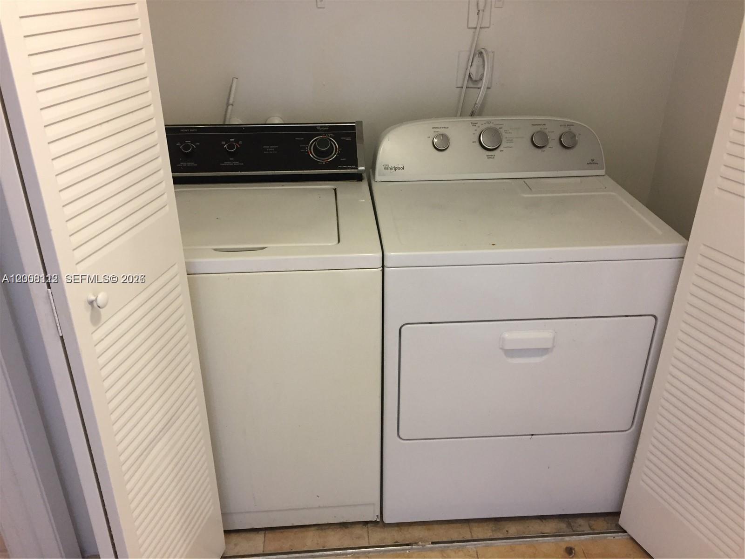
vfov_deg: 48.2
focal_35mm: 29
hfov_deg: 61.7
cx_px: 372
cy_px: 280
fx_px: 624
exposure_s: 1/30
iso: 125
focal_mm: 4.15
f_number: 2.2
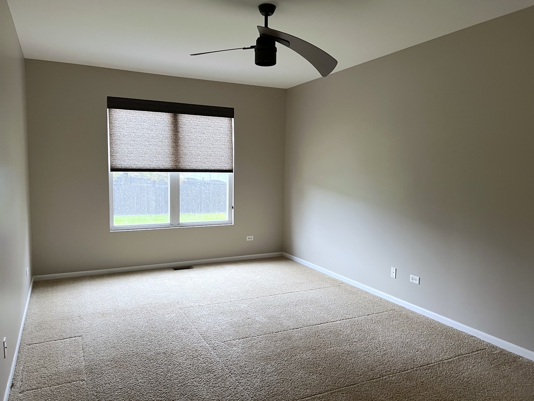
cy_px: 200
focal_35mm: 26
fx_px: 401
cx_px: 267
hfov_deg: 67.3
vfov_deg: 53.1
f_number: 1.5
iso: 125
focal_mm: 5.7
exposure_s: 1/60
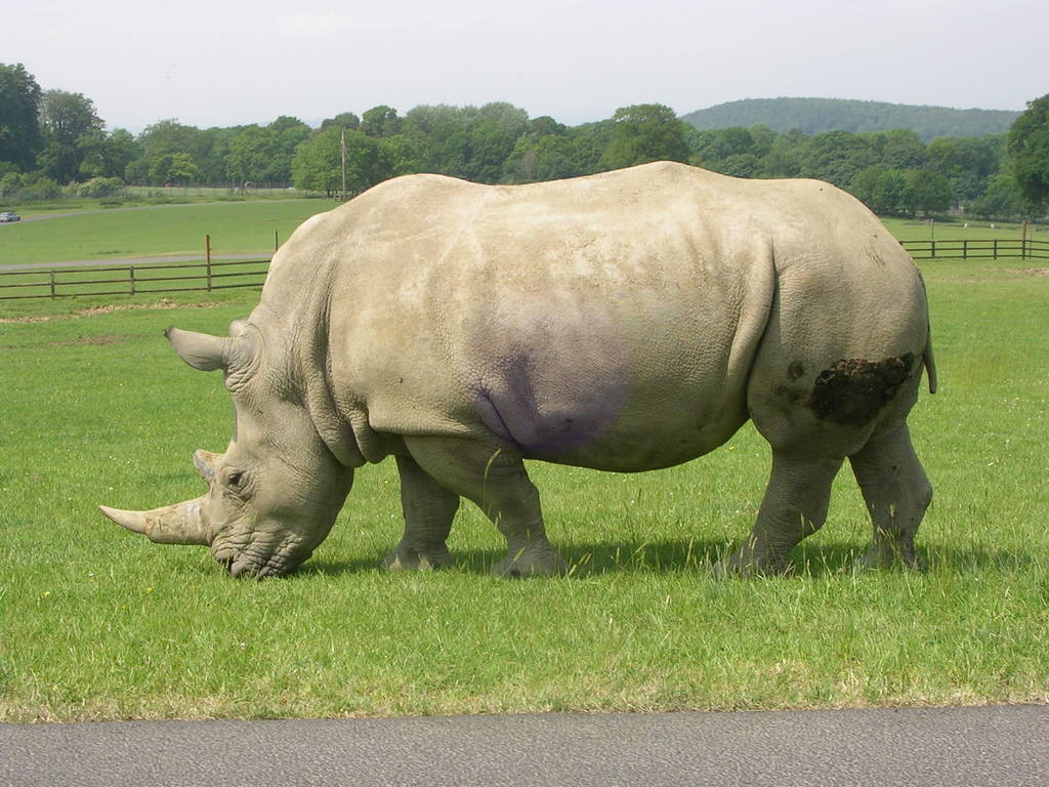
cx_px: 524
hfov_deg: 34.3
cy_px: 394
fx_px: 1697
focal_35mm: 56
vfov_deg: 26.1
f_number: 6.6
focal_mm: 8.5
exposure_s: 1/187
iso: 50
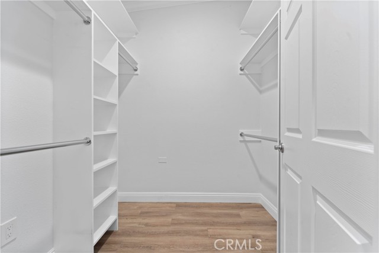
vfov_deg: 81.2
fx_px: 147
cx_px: 190
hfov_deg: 104.2
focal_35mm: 14
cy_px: 126
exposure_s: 1/4
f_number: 9
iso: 640
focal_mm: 14
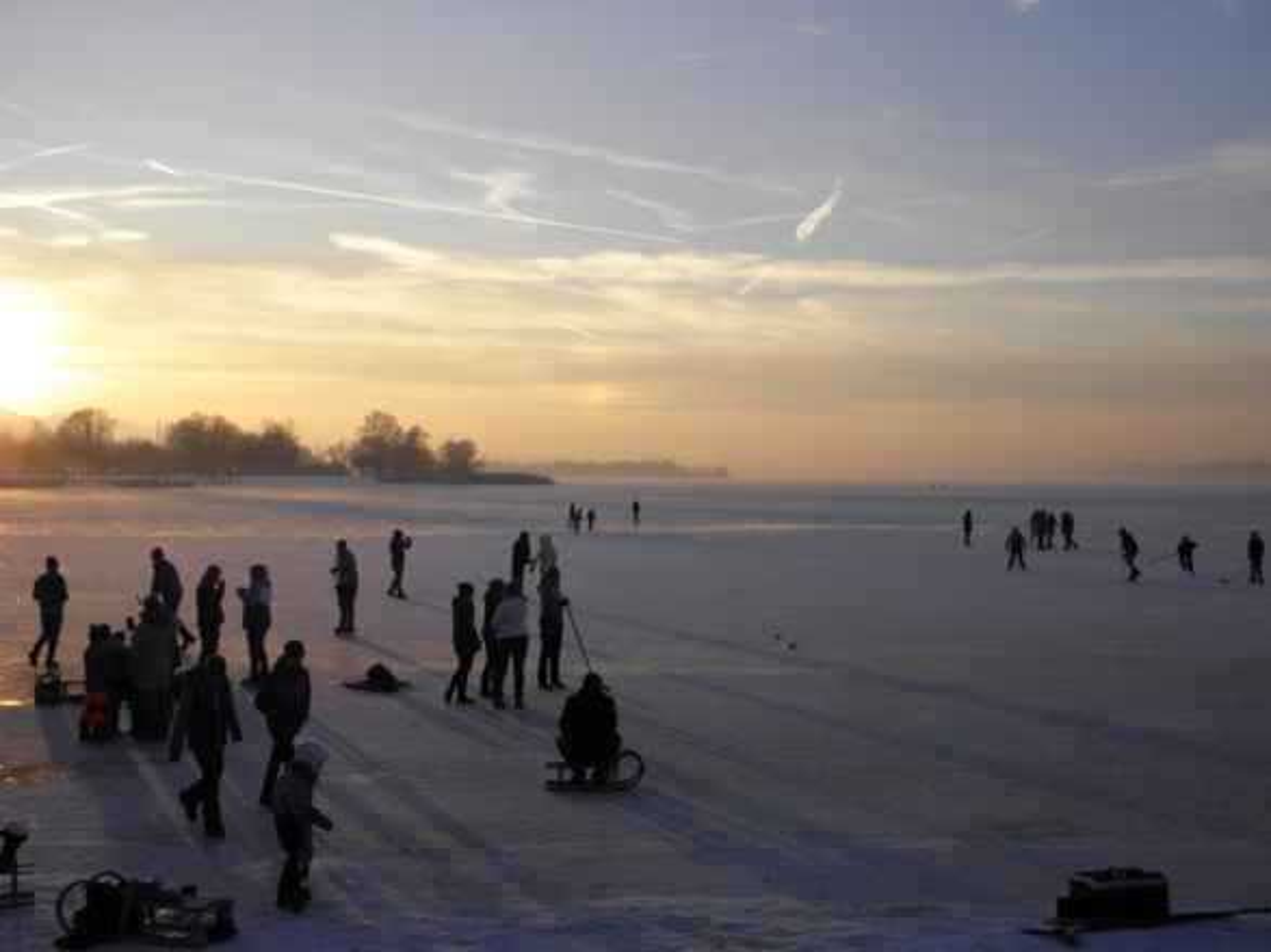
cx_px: 636
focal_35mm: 39
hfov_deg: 47.9
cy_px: 476
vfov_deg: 36.8
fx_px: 1432
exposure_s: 1/500
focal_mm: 7.1
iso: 100
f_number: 3.8
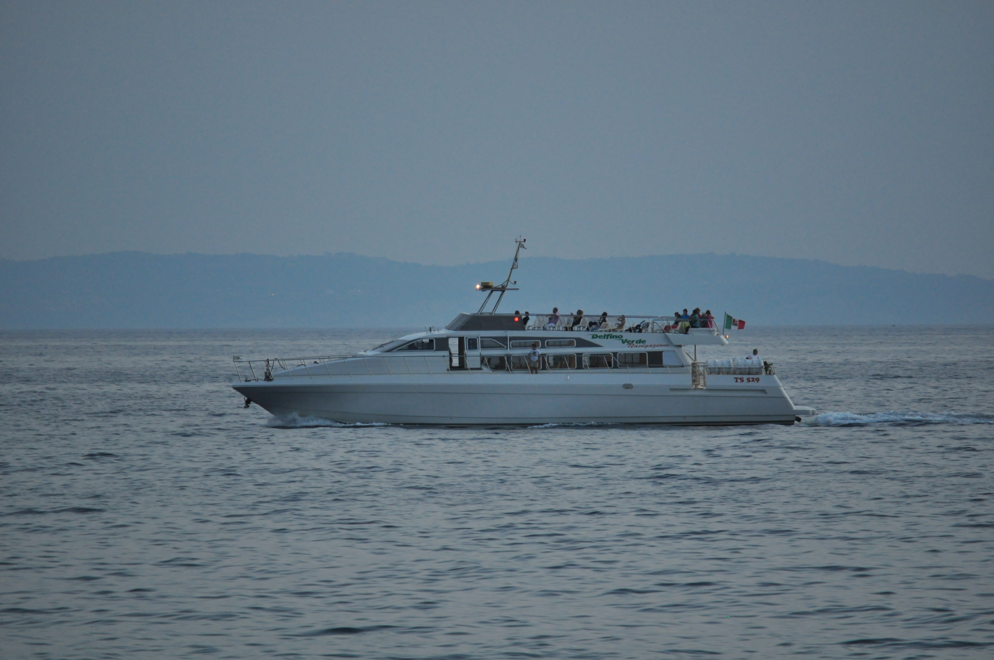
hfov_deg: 6.9
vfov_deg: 4.6
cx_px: 497
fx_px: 8273
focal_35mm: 300
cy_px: 330
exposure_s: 1/60
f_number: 5.6
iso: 800
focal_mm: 200
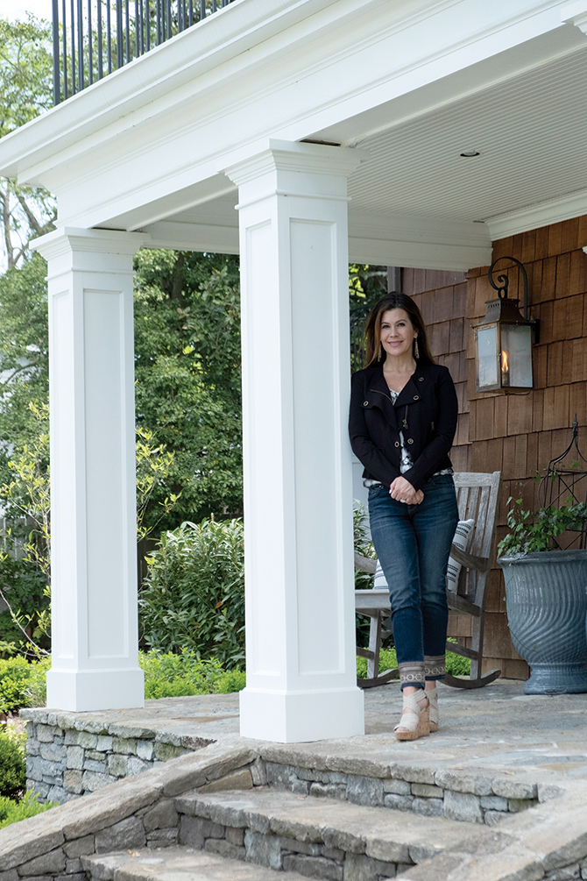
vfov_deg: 27.7
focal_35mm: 73
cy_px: 440
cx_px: 294
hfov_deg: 18.7
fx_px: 1785
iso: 1000
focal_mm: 48.4
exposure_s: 1/2000
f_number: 4
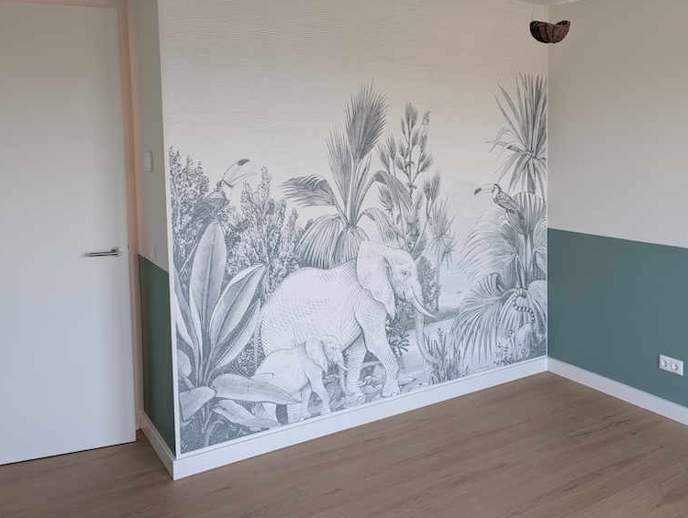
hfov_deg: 56.0
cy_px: 188
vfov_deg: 43.9
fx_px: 637
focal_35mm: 32
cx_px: 434
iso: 23
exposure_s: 1/34.8
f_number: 1.68
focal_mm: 6.9
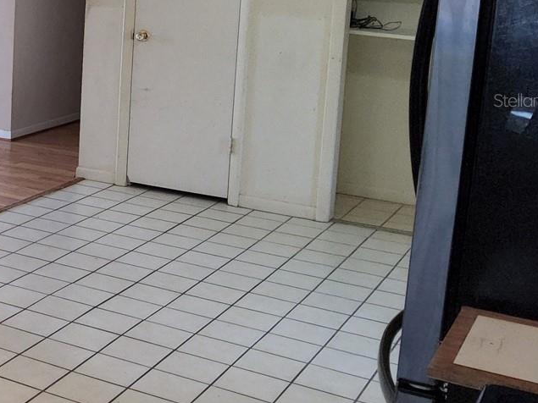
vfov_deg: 23.0
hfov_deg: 27.2
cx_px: -104
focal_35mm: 63
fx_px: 979
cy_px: 100
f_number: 2
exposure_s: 1/120
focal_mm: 3.08
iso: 640
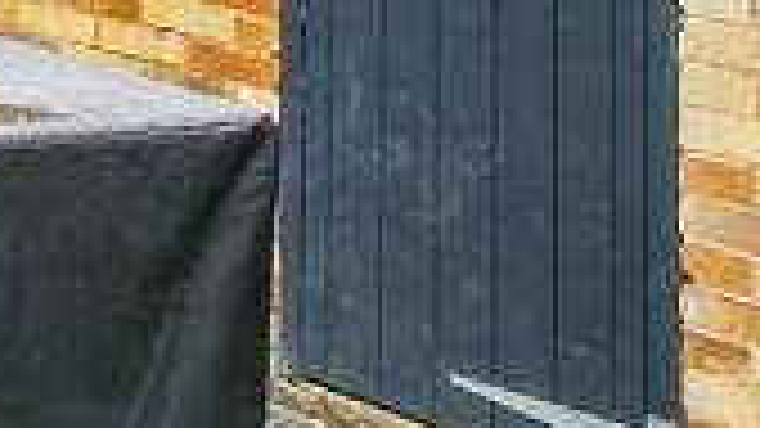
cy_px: -442
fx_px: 2176
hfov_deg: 12.8
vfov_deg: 10.3
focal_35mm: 108
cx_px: -1255
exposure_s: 1/60
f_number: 4
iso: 160
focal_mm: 17
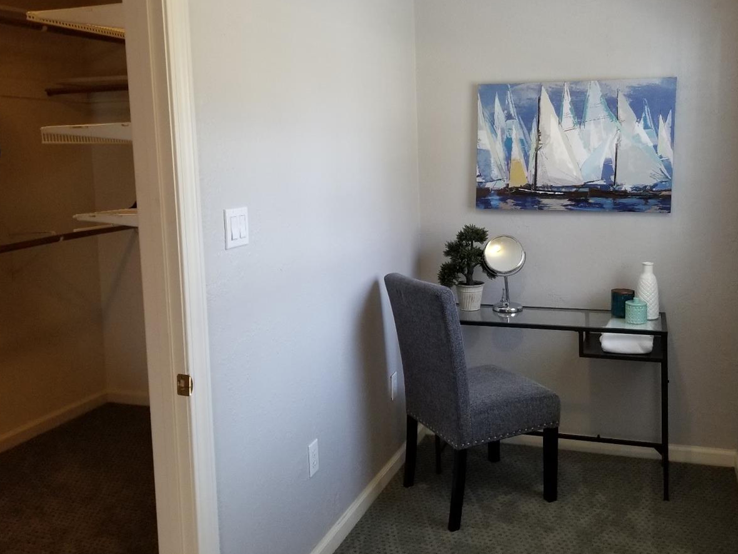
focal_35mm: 33
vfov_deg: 42.9
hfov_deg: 55.1
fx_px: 704
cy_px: 244
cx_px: 430
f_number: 1.7
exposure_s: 1/60
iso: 160
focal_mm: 4.25
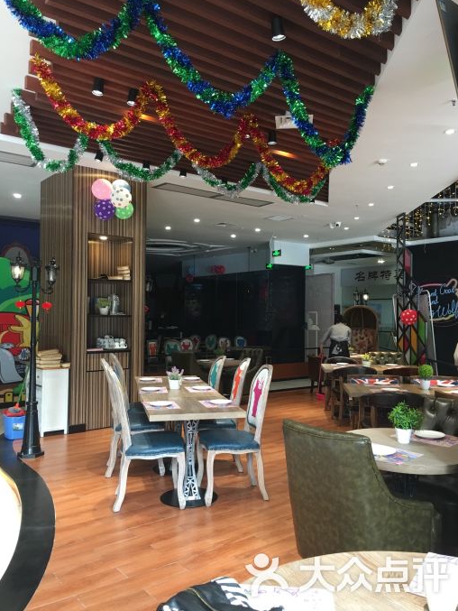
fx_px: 529
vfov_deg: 60.0
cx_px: 235
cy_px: 306
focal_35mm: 30
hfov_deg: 46.8
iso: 50
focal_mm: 4.15
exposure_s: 1/17
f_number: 2.2
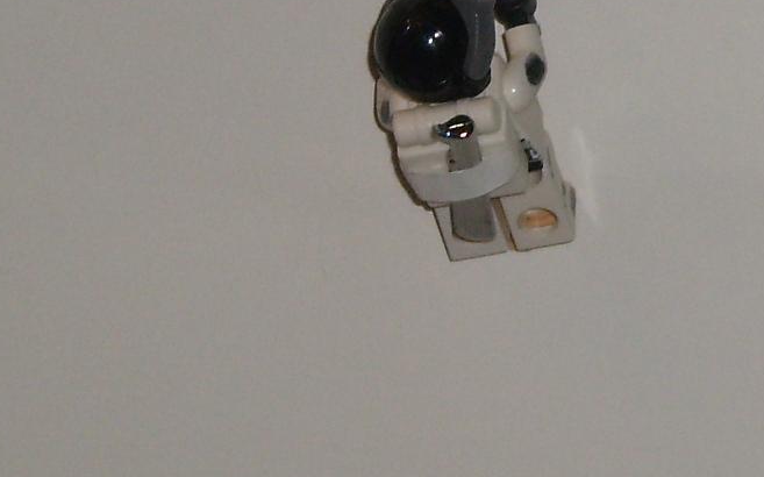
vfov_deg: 3.7
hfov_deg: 5.8
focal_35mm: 357
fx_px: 7430
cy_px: 133
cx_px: 1070
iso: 125
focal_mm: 18.9
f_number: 5.9
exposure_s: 1/100
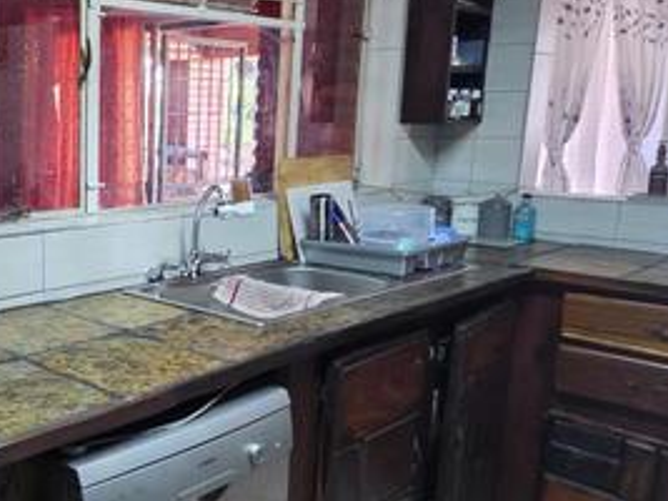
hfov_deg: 43.7
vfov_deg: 36.7
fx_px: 752
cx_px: 68
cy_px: 293
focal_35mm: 39
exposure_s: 1/50
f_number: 1.9
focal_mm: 2.2
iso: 400
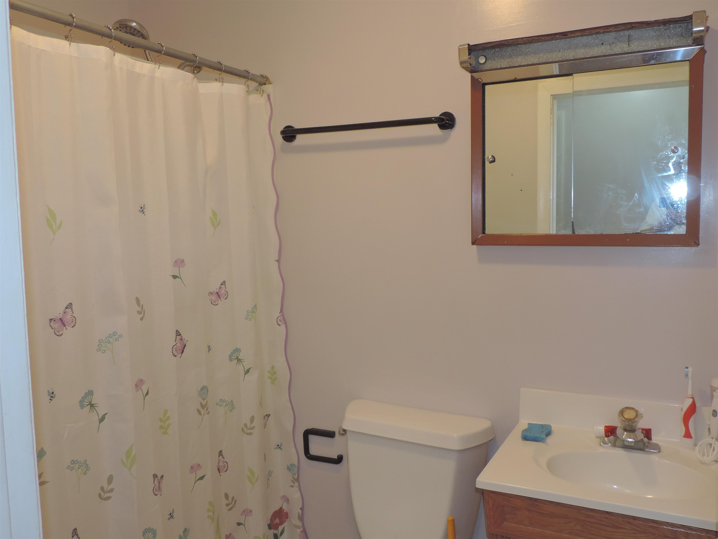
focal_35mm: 30
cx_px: 359
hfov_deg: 60.0
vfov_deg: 46.8
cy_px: 270
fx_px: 622
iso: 280
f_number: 3.1
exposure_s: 1/40
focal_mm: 5.3
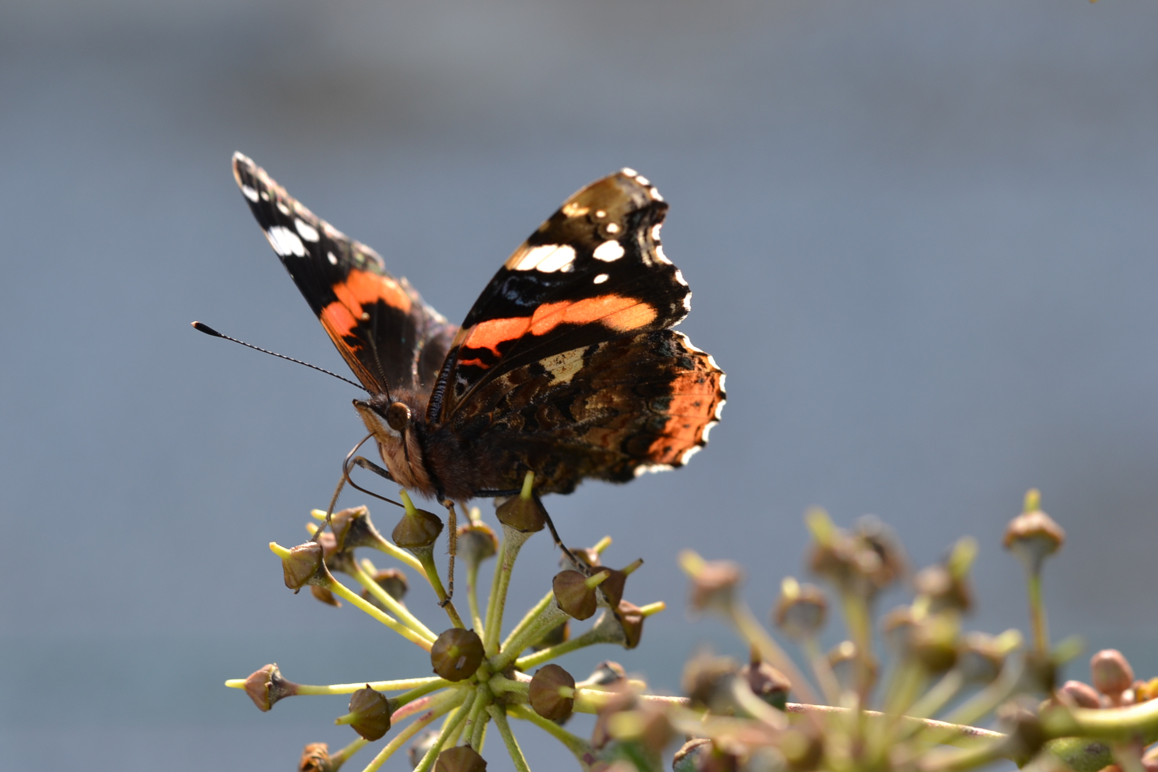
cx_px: 579
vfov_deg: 10.8
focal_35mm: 128
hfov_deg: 16.1
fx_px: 4101
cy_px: 386
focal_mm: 85
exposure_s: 1/125
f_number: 8
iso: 200
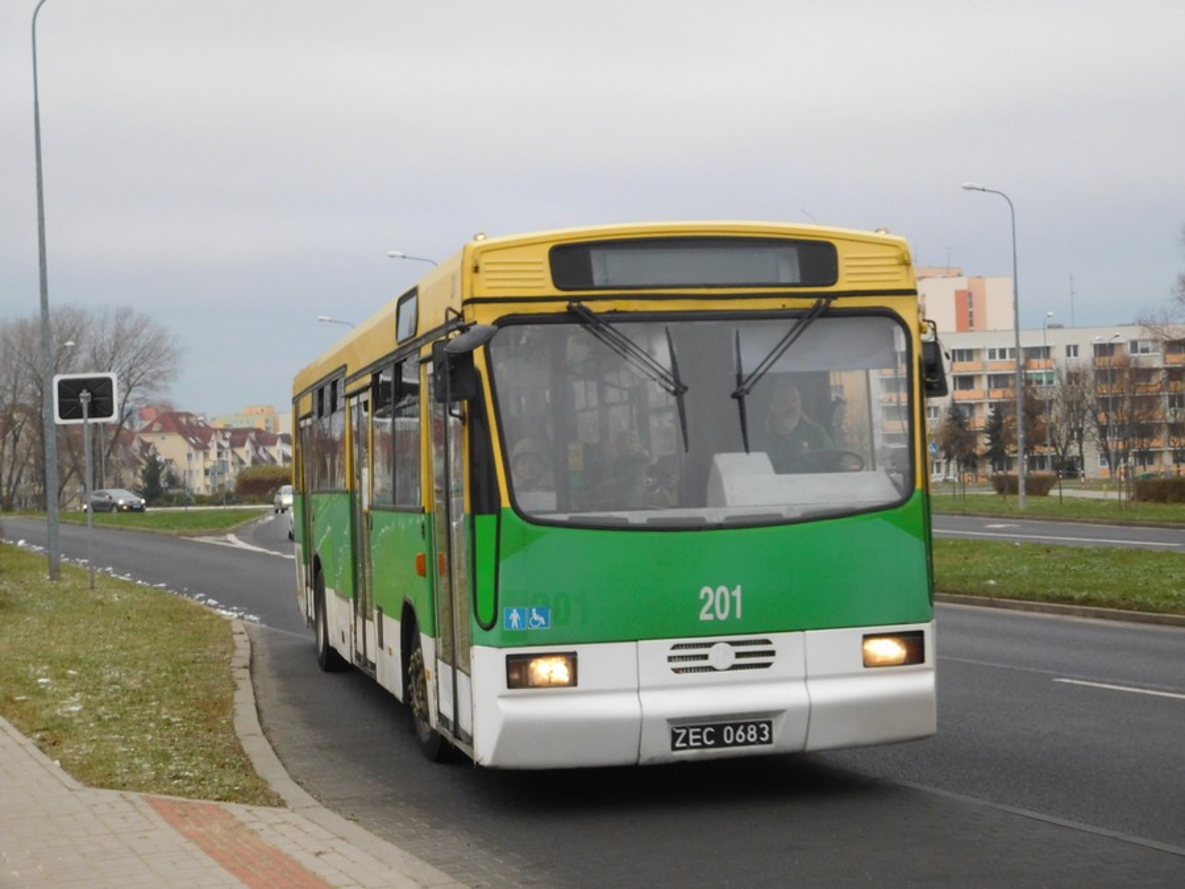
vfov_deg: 26.6
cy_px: 444
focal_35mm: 55
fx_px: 1883
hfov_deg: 34.9
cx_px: 592
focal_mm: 9.8
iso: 250
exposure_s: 1/250
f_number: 4.2
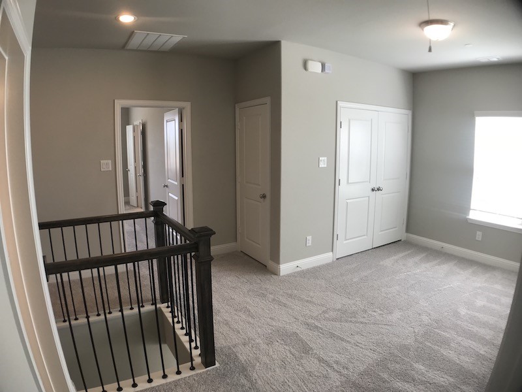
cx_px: 261
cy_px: 196
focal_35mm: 28
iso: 25
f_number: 1.8
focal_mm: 3.99
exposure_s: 1/60
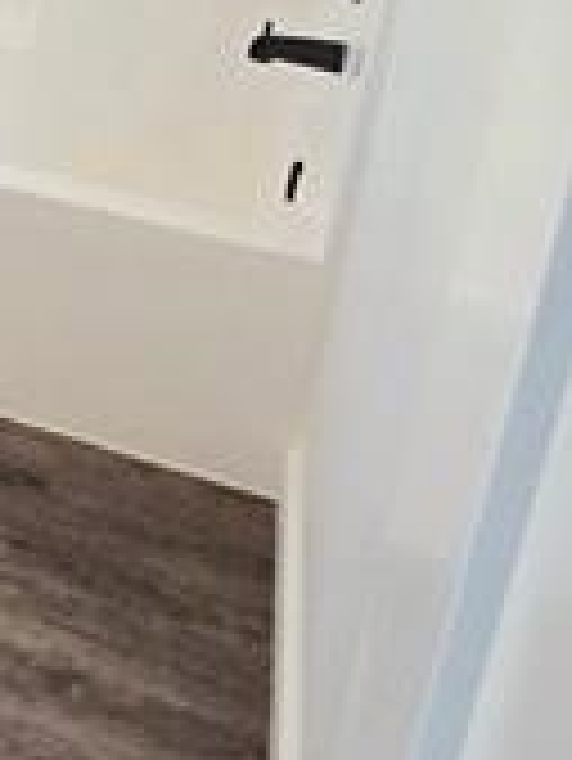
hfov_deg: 20.2
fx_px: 1298
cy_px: -90
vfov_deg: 29.3
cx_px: -360
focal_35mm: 59
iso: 80
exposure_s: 1/120
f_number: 2.2
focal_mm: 2.2
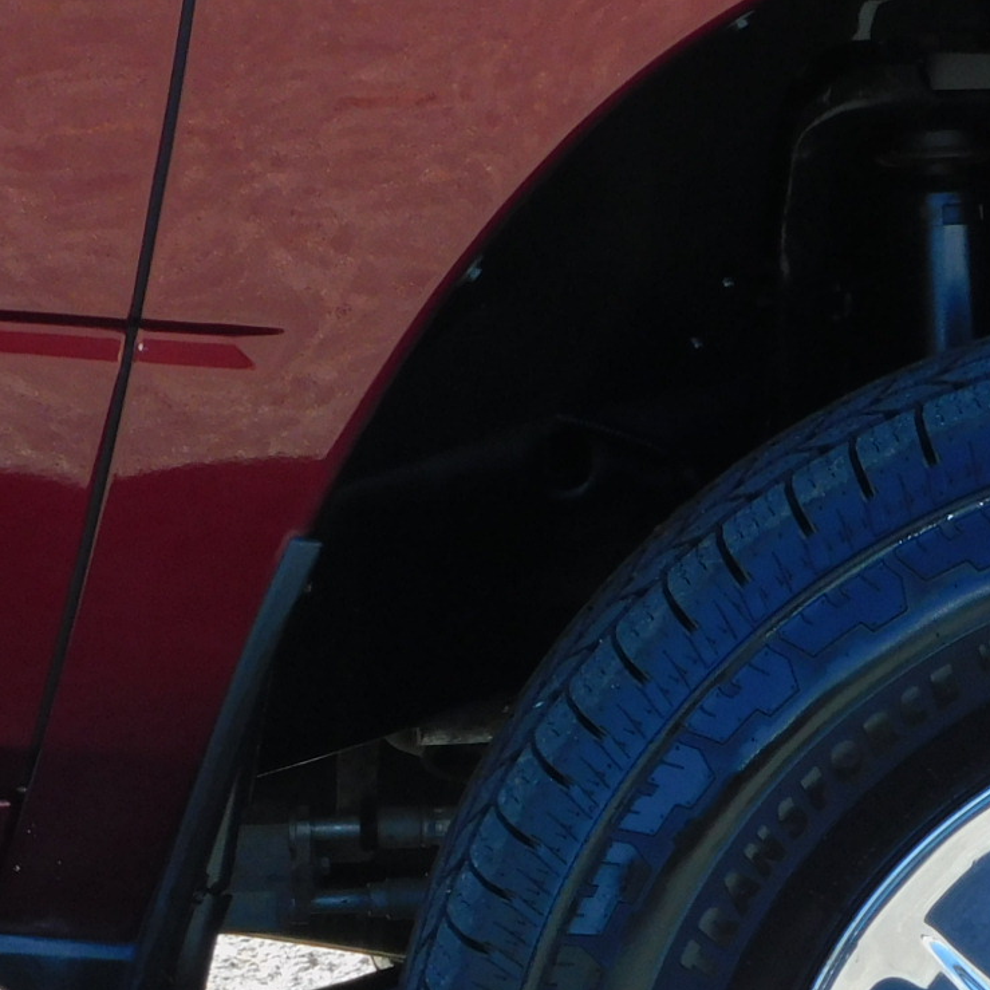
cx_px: 1340
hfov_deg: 3.8
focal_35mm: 462
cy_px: 1044
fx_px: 14949
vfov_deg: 3.8
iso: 125
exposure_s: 1/160
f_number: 5.2
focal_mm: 30.5
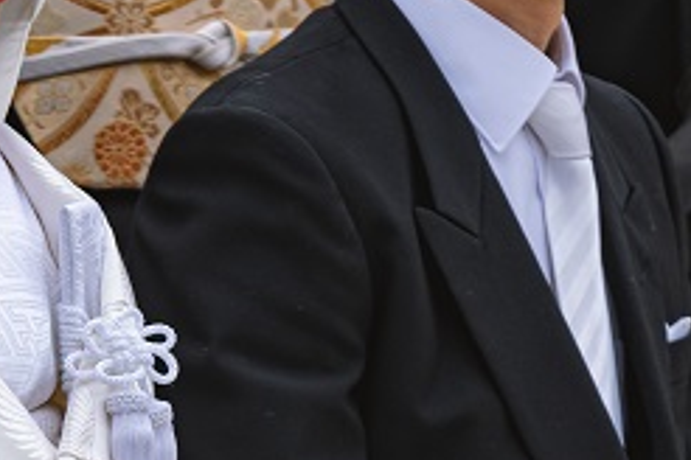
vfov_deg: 1.5
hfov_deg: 2.3
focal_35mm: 893
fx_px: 17139
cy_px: 1008
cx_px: 22
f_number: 5.6
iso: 200
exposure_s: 1/320
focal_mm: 200
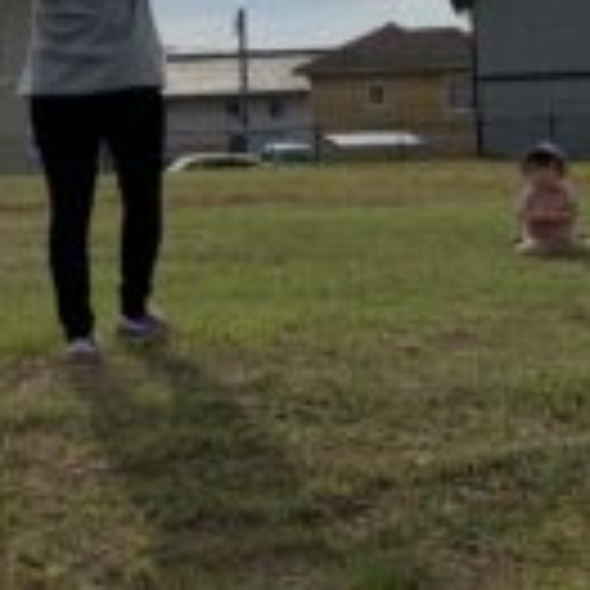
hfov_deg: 19.5
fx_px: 1697
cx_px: 104
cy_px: 43
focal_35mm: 88
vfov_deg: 19.3
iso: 25
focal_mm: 4.25
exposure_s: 1/8000
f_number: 1.8
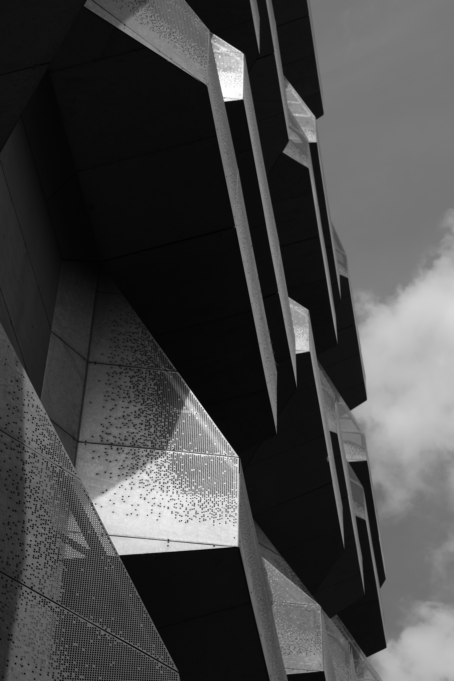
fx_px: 1589
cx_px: 227
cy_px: 340
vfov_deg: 24.2
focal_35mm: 84
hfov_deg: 16.3
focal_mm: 56
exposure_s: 1/950
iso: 200
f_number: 5.6
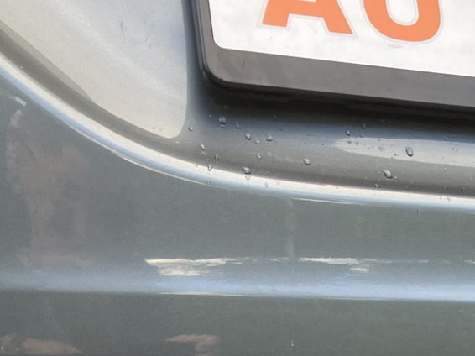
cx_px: 685
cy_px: 554
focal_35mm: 95
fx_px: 1303
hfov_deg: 18.6
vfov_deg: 14.4
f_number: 1.8
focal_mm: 3.99
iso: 25
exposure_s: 1/121
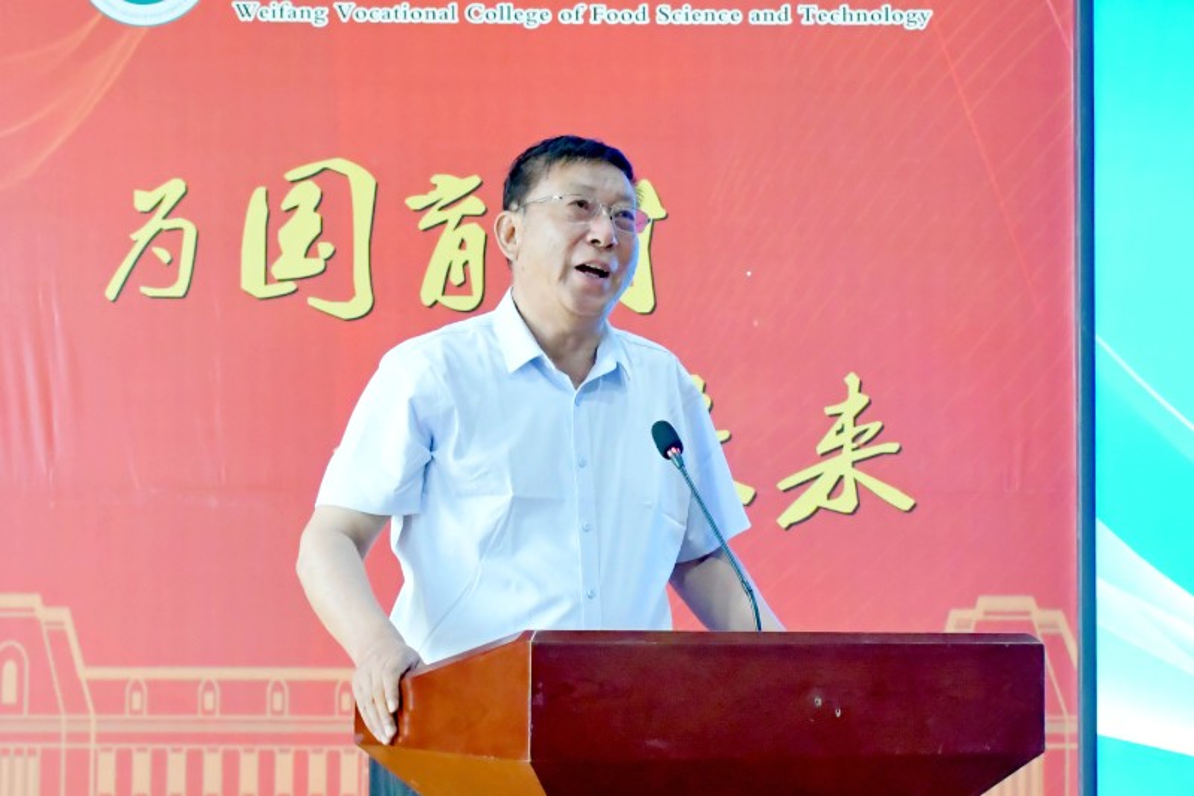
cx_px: 597
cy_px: 398
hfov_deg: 49.6
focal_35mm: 39
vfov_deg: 34.2
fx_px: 1293
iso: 6400
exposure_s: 1/160
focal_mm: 26
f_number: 5
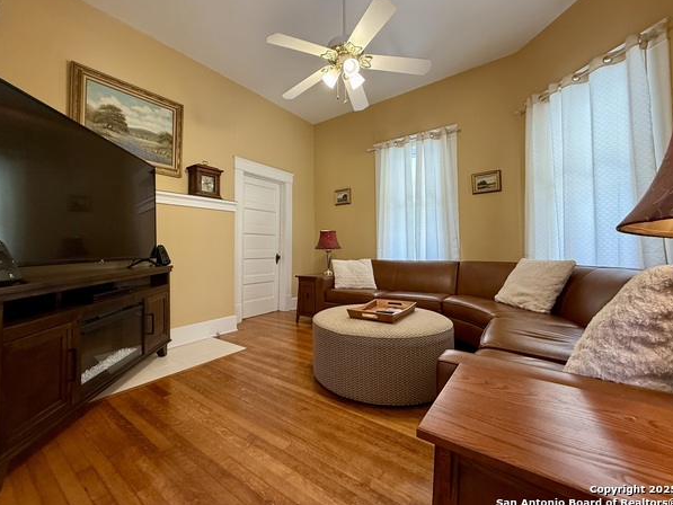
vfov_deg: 81.7
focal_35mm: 15
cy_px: 239
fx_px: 292
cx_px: 319
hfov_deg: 98.1
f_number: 2.2
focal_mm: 2.22
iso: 200
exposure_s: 1/60
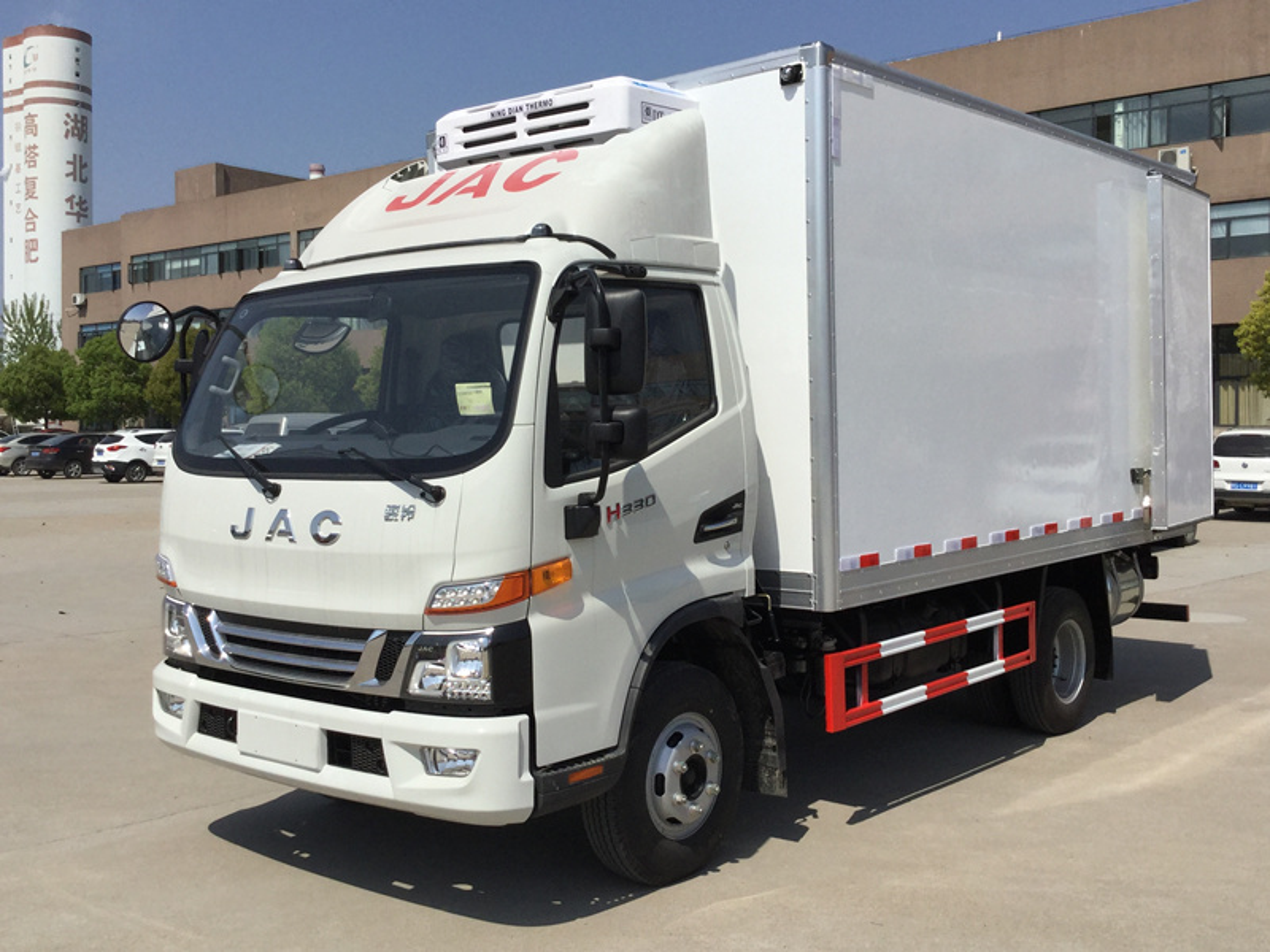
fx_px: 1137
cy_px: 476
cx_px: 635
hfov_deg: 58.4
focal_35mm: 31
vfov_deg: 45.4
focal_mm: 3.3
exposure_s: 1/3135
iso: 25
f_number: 2.4
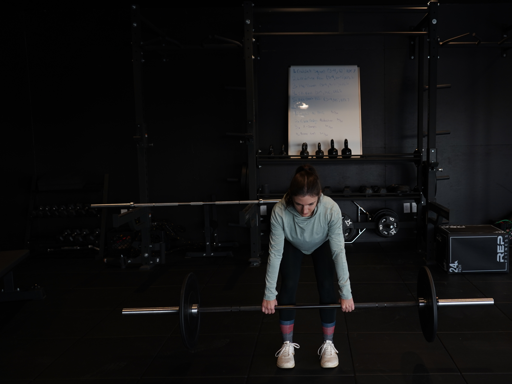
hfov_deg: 53.4
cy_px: 199
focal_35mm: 34
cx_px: 317
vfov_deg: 41.8
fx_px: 503
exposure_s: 1/30
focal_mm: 28
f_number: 3.5
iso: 250
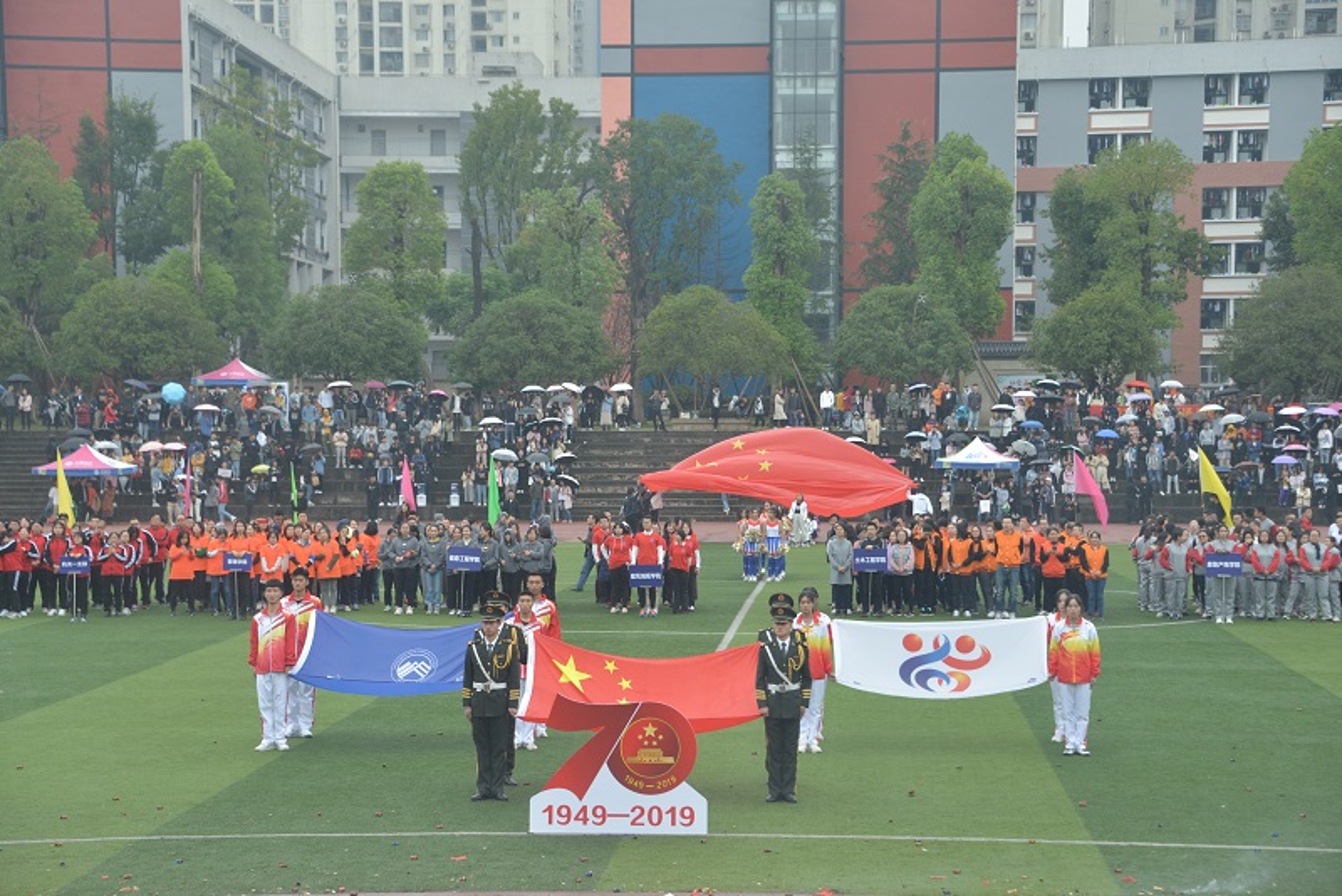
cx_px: 671
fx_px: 3356
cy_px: 448
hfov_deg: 22.6
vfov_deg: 15.2
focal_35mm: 90
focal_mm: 90
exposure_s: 1/500
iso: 1000
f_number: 5.6
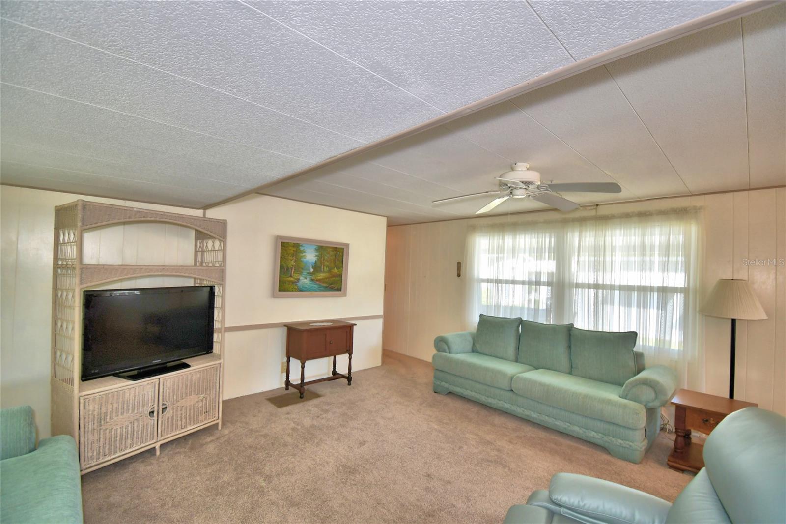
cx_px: 393
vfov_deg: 77.3
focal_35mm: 15
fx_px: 327
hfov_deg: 100.4
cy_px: 262
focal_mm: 10
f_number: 4.5
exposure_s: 1/50
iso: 200
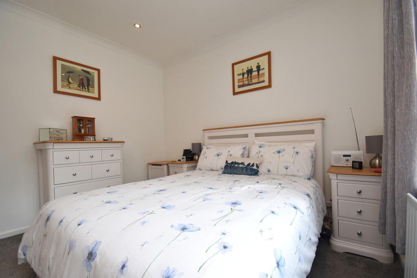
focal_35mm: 15
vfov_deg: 77.3
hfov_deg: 100.4
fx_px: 174
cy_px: 139
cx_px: 208
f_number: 5
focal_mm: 10
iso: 280
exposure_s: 1/200
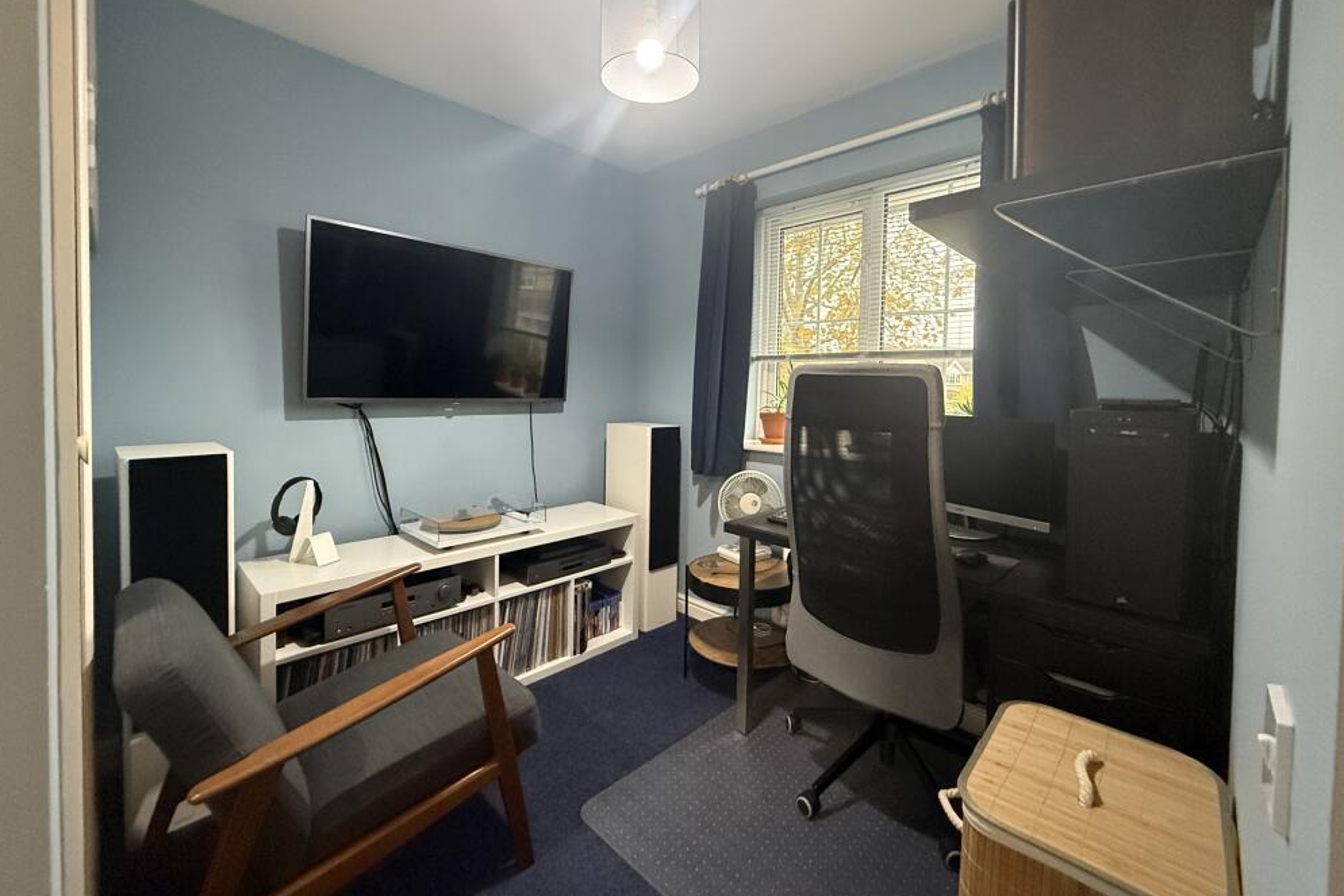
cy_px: 404
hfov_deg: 100.4
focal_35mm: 15
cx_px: 665
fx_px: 560
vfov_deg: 77.1
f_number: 2.2
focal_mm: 2.22
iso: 640
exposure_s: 1/100
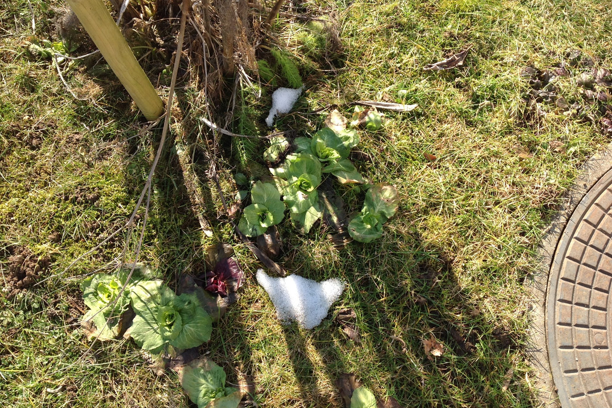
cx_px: 309
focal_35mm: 37
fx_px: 629
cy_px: 207
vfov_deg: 35.9
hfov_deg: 51.9
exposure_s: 1/512
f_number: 2.4
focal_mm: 4.28
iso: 50
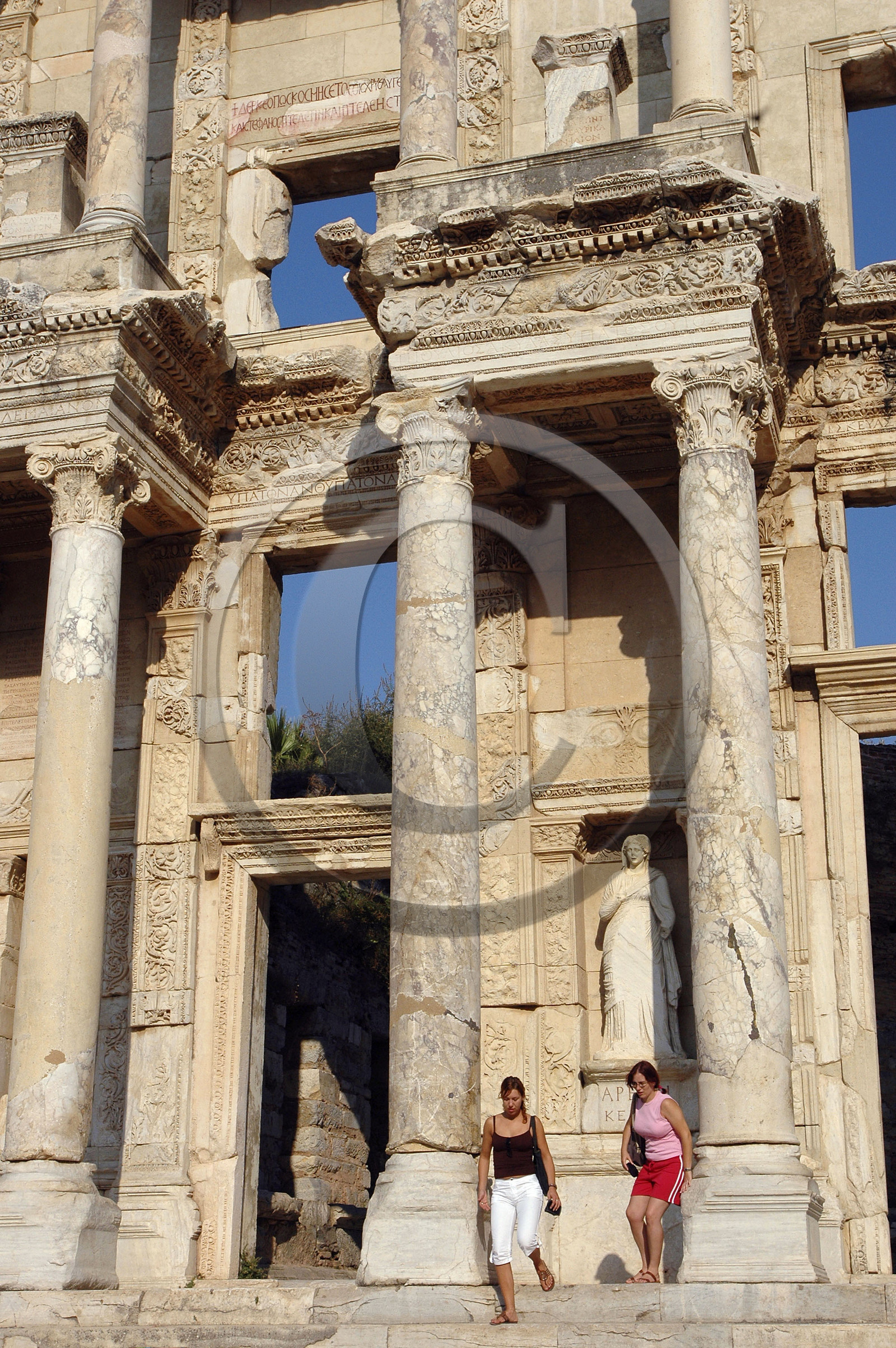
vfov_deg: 37.9
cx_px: 448
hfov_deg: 25.7
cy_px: 674
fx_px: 1963
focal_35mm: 52
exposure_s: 1/500
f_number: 13
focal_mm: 35
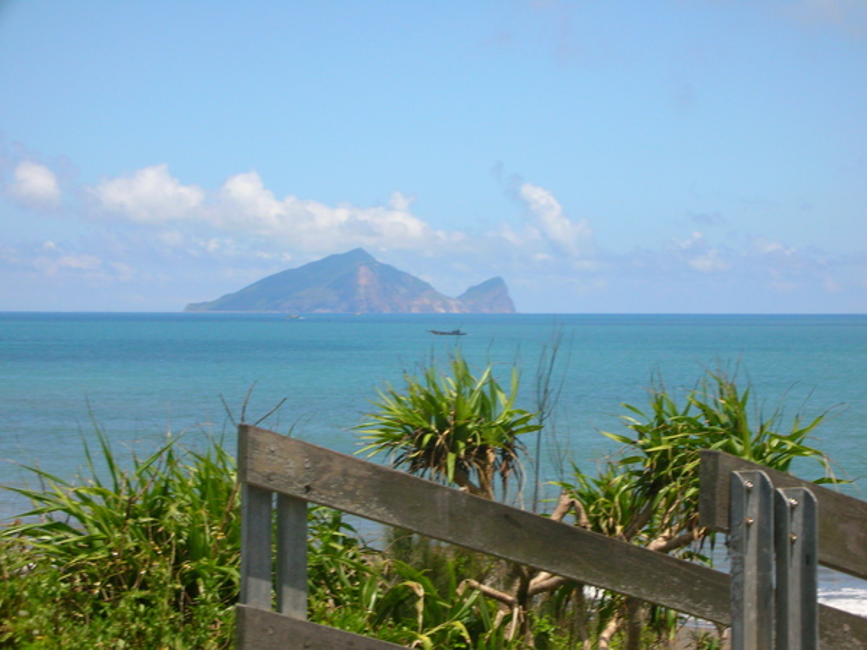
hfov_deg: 18.7
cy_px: 325
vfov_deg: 14.1
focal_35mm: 105
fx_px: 2630
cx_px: 434
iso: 50
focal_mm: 17.4
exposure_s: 1/56.7
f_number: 15.1
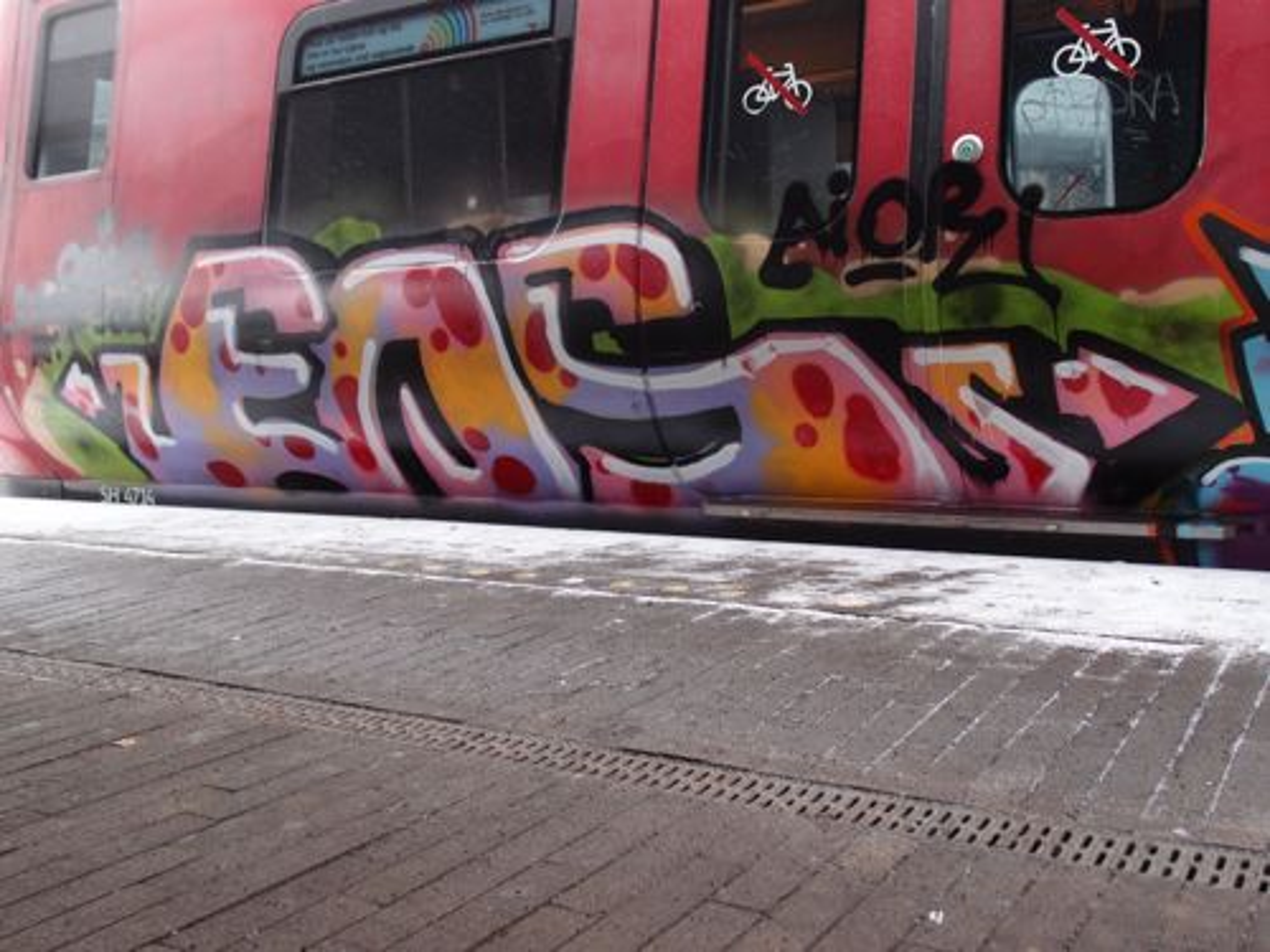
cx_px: 635
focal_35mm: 34
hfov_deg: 54.0
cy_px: 476
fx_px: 1247
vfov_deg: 41.8
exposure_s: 1/100
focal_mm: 7.41
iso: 100
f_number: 2.2
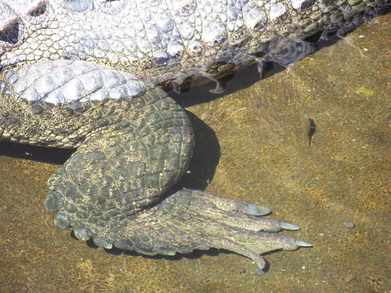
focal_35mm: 432
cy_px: 146
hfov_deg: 4.6
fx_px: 4880
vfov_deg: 3.4
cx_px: 196
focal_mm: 70.2
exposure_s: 1/100
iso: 100
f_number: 4.8
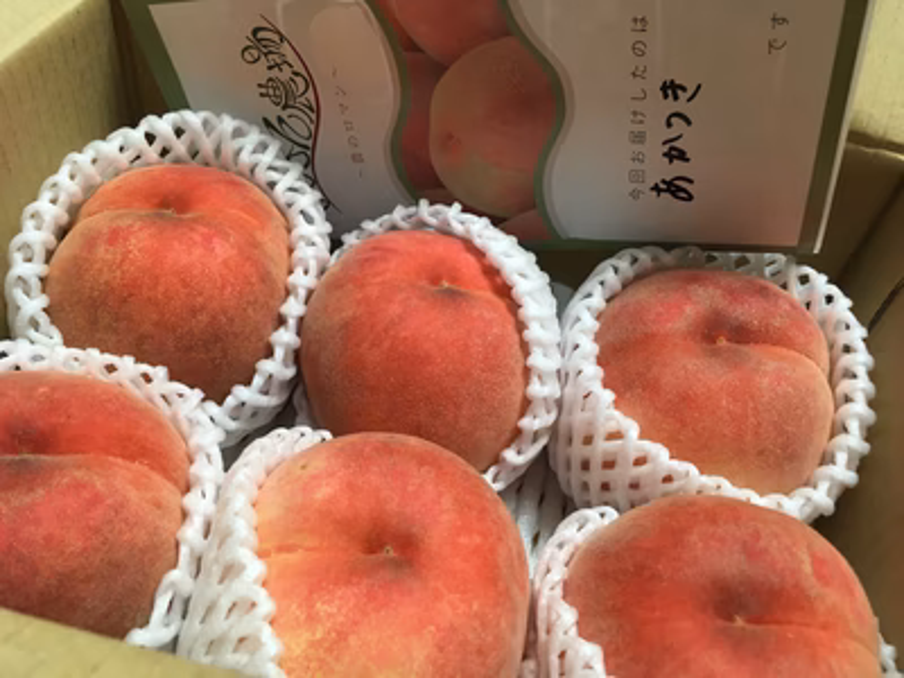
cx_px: 452
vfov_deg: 48.2
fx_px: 757
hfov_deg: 61.7
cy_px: 339
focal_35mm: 29
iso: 50
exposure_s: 1/30
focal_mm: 4.15
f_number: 2.2
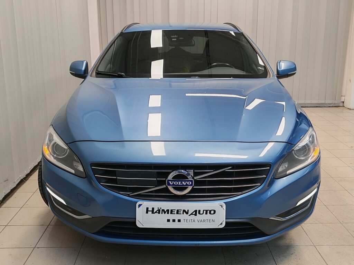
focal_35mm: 38
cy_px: 132
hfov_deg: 49.0
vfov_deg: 37.7
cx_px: 177
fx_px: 389
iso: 80
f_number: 1.6
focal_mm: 5.4
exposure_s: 1/100
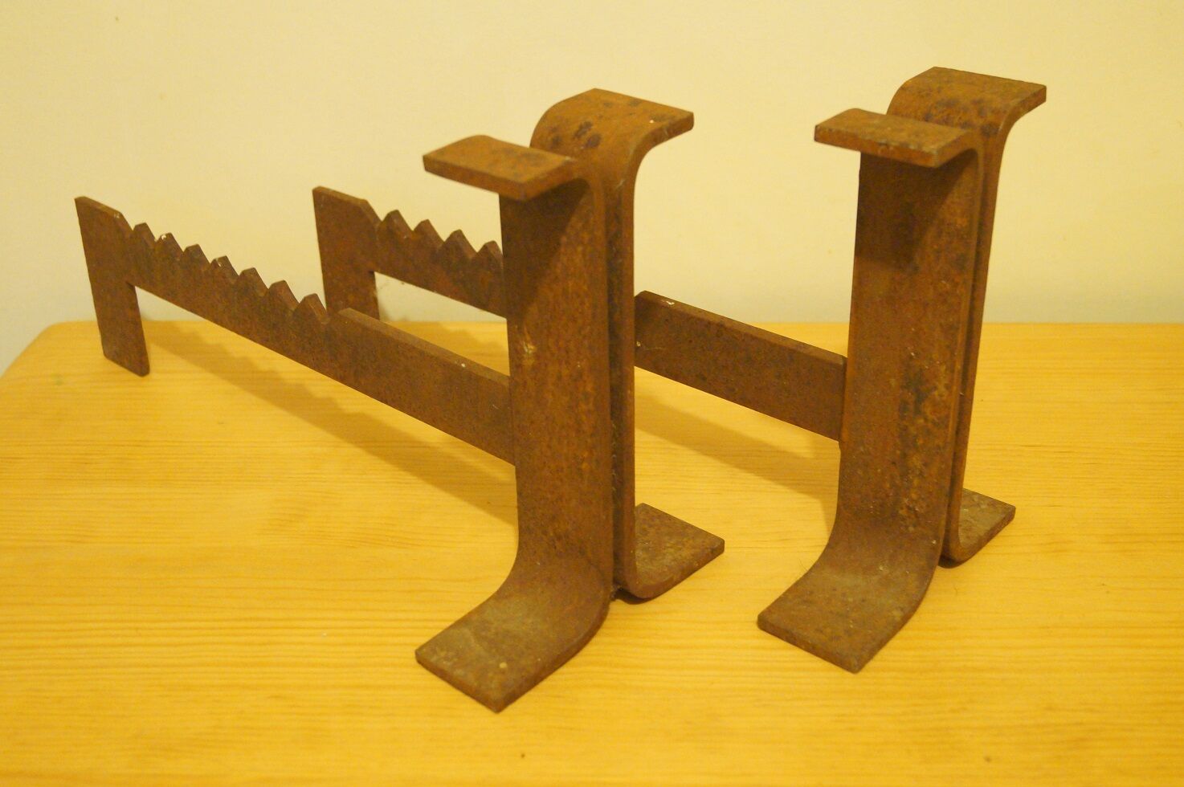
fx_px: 1479
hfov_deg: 43.6
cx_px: 592
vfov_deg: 29.8
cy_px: 394
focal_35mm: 45
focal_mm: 30
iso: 3200
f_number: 4.5
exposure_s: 1/13
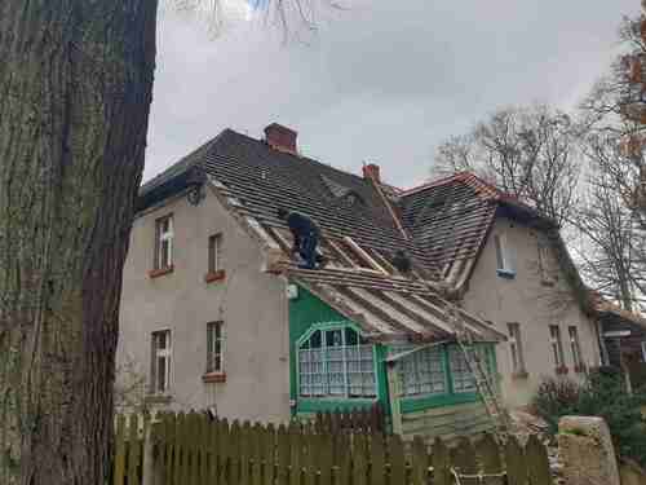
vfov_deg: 53.1
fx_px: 485
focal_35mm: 26
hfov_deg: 67.3
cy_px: 242
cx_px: 323
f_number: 2.4
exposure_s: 1/321
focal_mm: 4.3
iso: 50
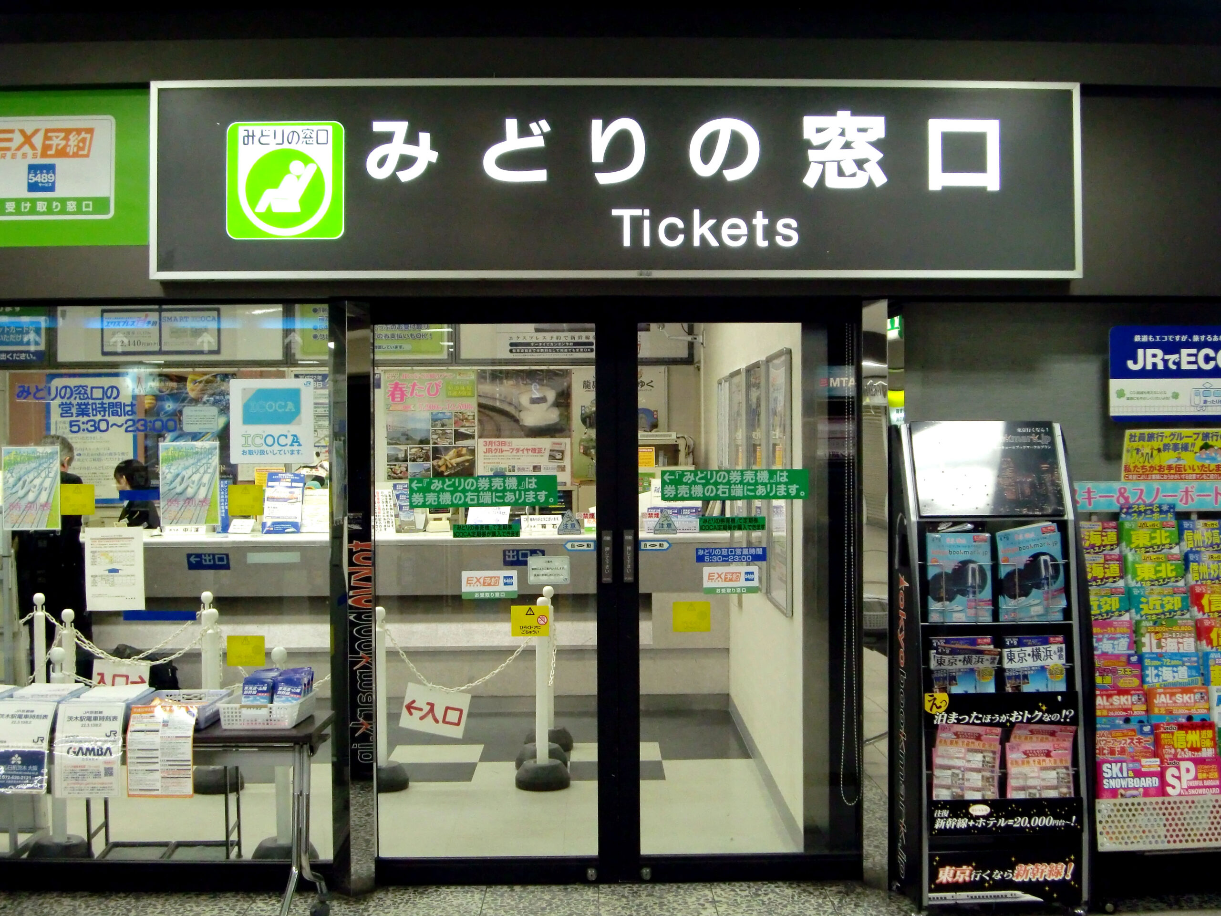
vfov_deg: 31.5
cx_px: 610
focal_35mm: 46
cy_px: 458
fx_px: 1623
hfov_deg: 41.2
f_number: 3.3
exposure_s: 1/100
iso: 400
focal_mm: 8.2
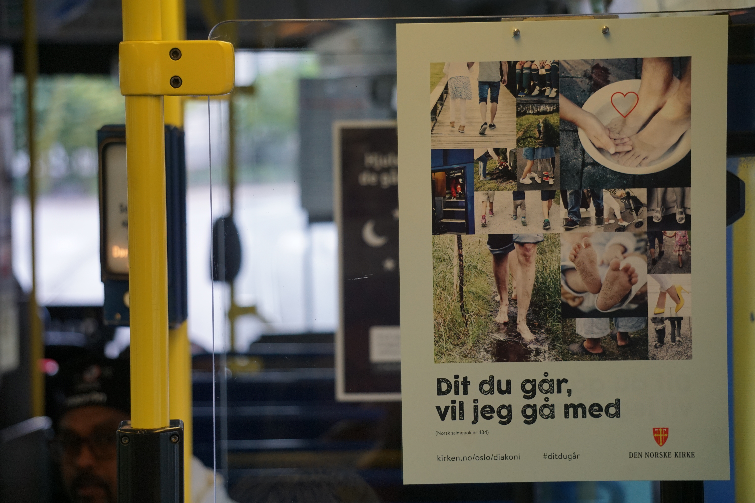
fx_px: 2705
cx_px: 378
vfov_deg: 10.6
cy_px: 252
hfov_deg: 15.9
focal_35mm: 129
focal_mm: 86
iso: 640
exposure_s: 1/160
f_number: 5
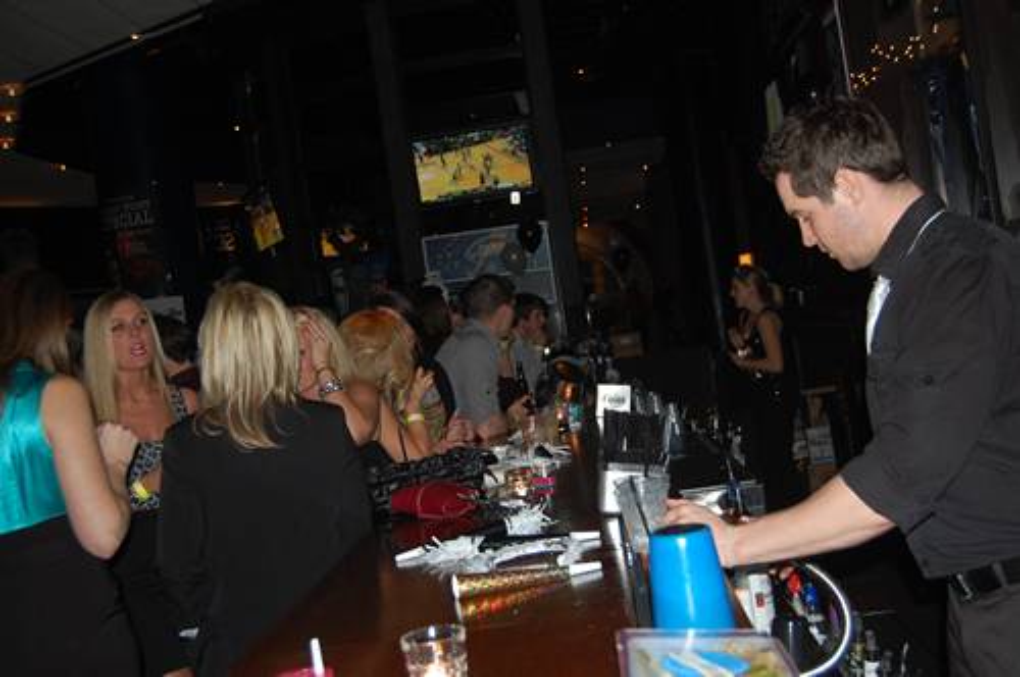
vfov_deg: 34.1
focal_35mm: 39
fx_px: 1104
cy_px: 338
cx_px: 510
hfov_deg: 49.6
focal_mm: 26
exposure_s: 1/60
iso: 400
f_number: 4.2
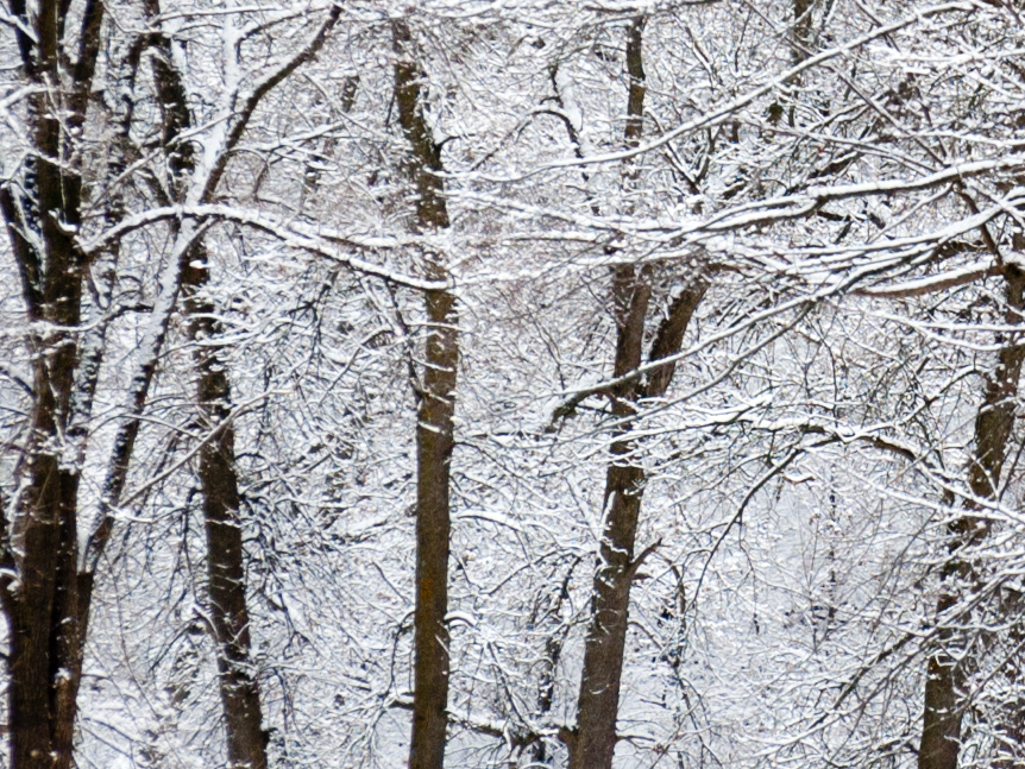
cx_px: 1505
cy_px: -172
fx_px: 17564
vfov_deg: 2.5
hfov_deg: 3.3
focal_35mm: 593
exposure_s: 1/250
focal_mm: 125
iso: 400
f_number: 4.8
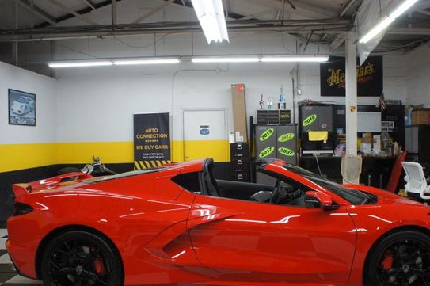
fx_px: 401
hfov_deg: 56.3
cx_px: 235
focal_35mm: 34
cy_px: 155
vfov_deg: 39.2
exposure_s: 1/125
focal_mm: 19
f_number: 7.1
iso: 3200
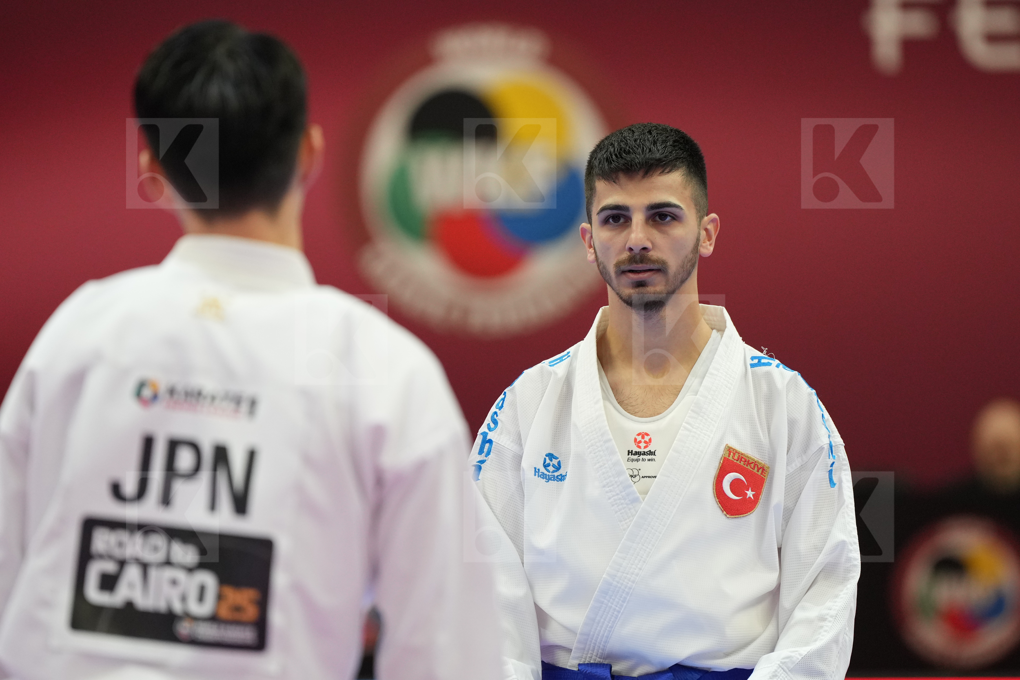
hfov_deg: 6.9
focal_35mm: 300
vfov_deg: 4.6
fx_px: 8498
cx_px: 510
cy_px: 340
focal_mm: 200
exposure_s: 1/1000
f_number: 2.8
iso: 1600
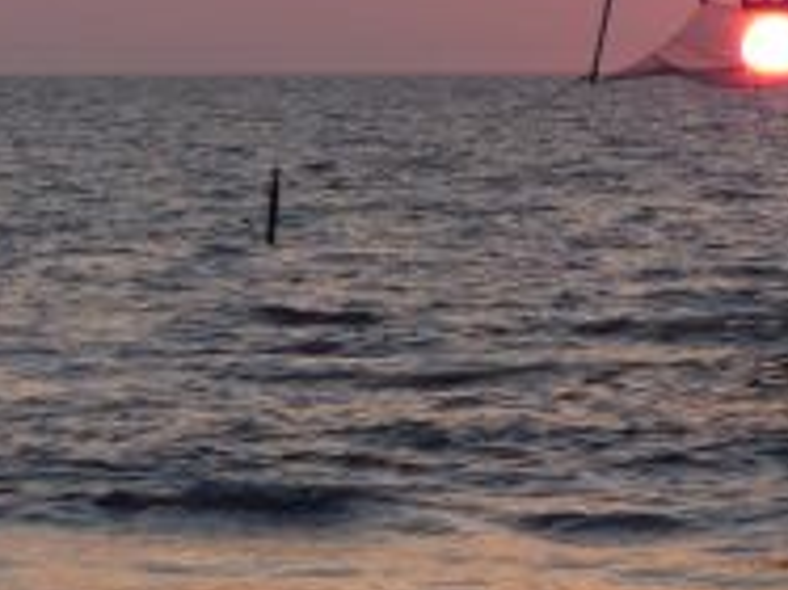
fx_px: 6939
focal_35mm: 305
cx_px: 662
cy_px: 327
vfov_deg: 4.9
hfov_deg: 6.5
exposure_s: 1/1600
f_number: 2.8
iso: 400
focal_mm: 20.5
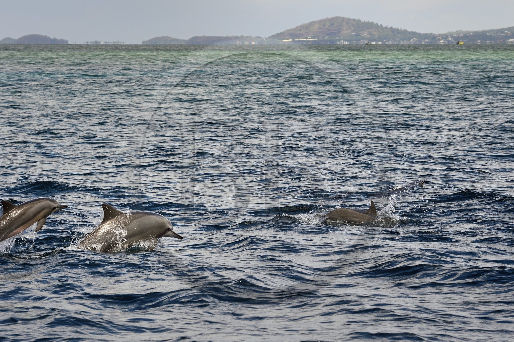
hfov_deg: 19.5
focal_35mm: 105
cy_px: 171
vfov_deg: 13.0
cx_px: 257
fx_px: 1499
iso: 200
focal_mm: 105
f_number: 7.1
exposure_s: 1/1000
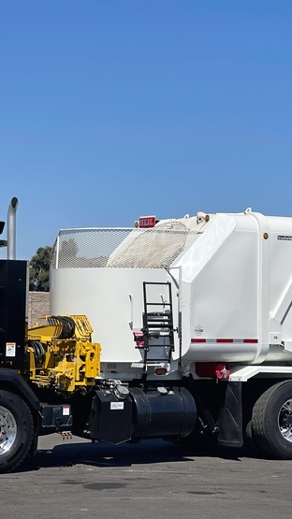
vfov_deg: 21.8
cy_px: 252
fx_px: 1350
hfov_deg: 12.3
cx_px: 90
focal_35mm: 98
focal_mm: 7.5
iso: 32
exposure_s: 1/3125
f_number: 2.2
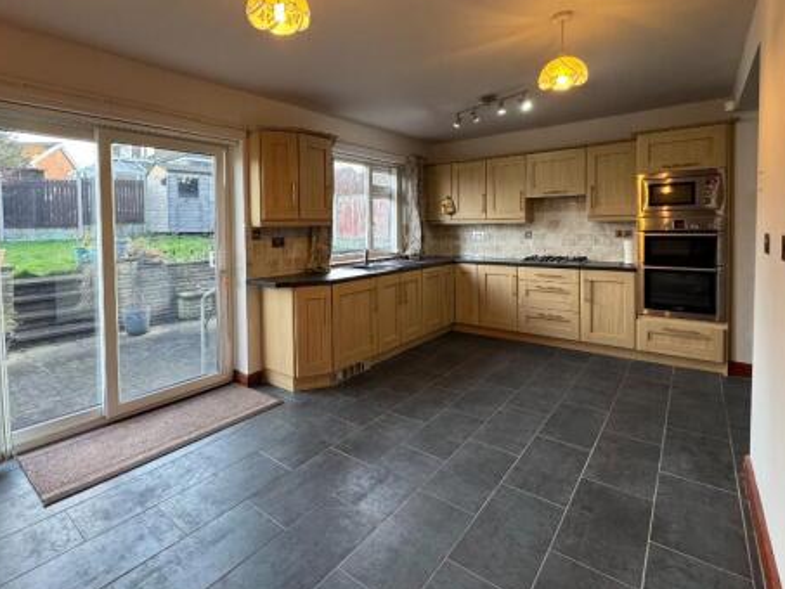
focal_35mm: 18
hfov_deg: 87.3
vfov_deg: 71.0
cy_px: 240
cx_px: 346
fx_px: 408
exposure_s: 1/100
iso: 250
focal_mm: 2.22
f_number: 2.2
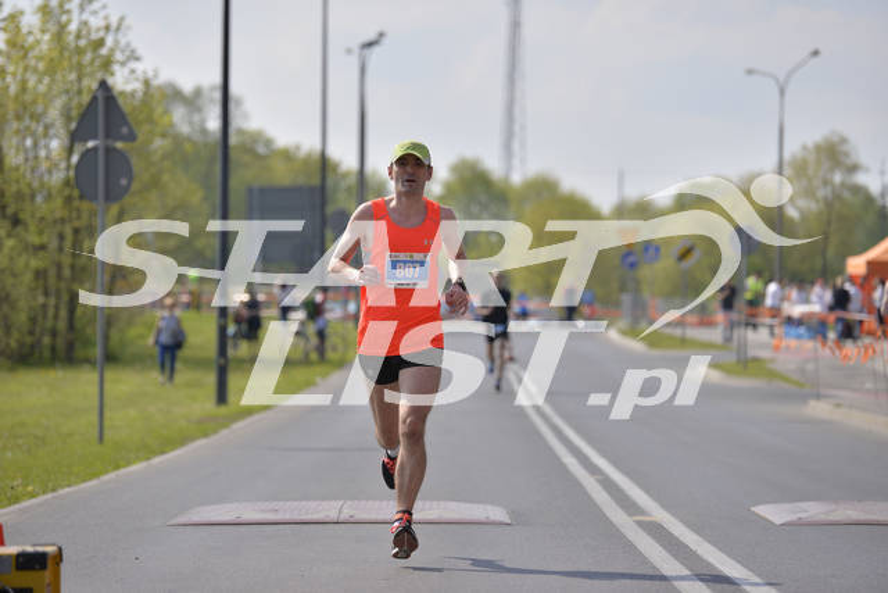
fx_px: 3577
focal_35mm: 145
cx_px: 444
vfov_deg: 9.5
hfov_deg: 14.2
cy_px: 296
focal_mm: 145
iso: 200
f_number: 4
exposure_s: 1/4000
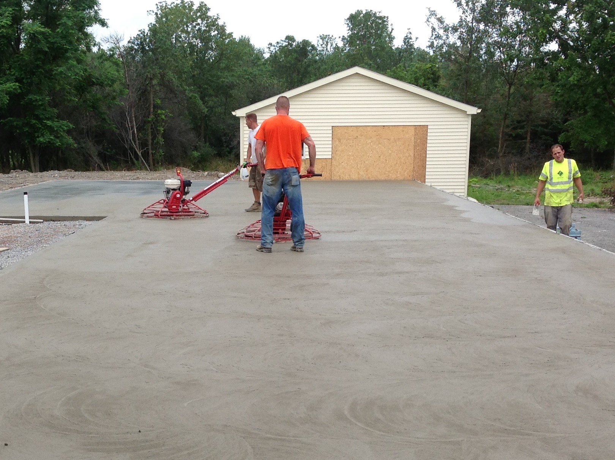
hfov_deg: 34.3
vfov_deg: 25.8
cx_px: 255
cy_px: 332
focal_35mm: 56
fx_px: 993
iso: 50
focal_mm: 4.28
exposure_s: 1/512
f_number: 2.4
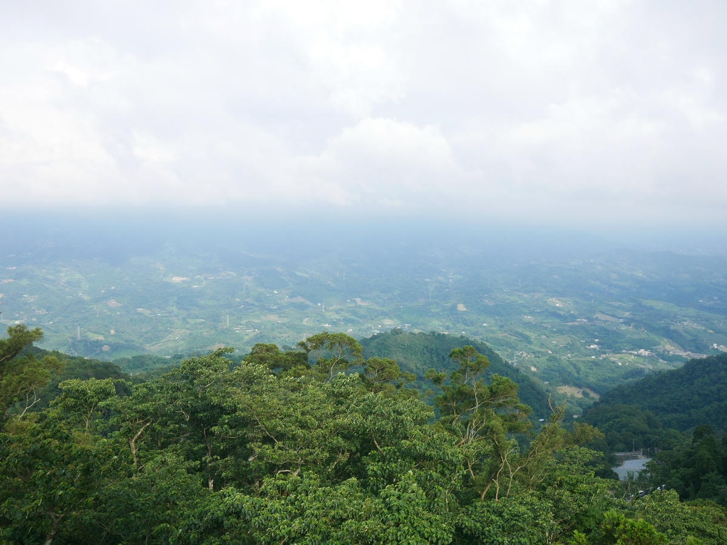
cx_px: 364
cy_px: 272
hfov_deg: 46.8
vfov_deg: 36.0
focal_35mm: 40
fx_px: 840
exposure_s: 1/640
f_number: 4.5
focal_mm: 20
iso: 200
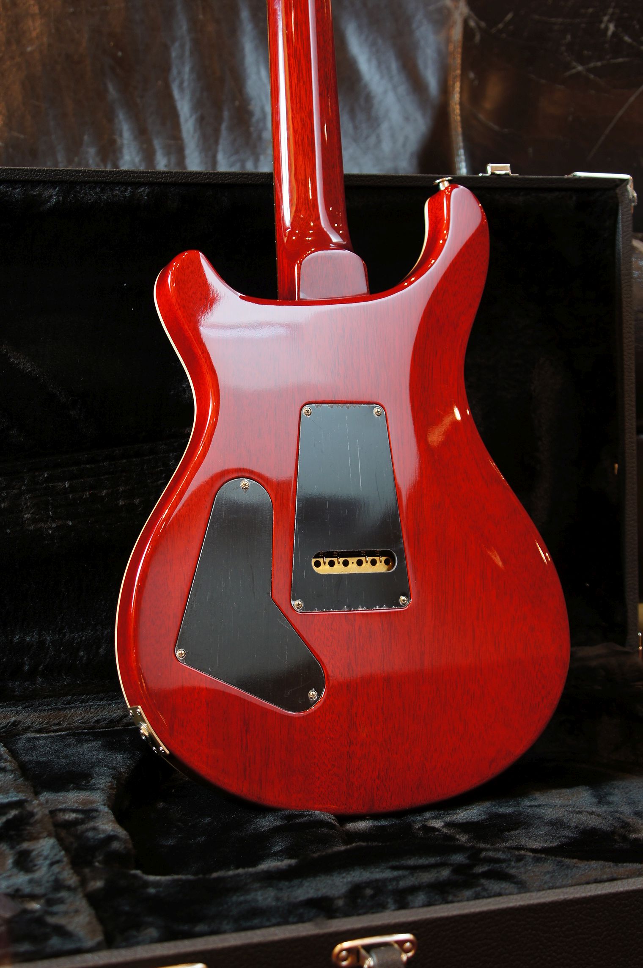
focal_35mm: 60
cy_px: 484
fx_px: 1611
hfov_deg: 22.6
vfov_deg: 33.4
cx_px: 322
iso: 100
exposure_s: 1/3
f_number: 5.6
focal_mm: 40
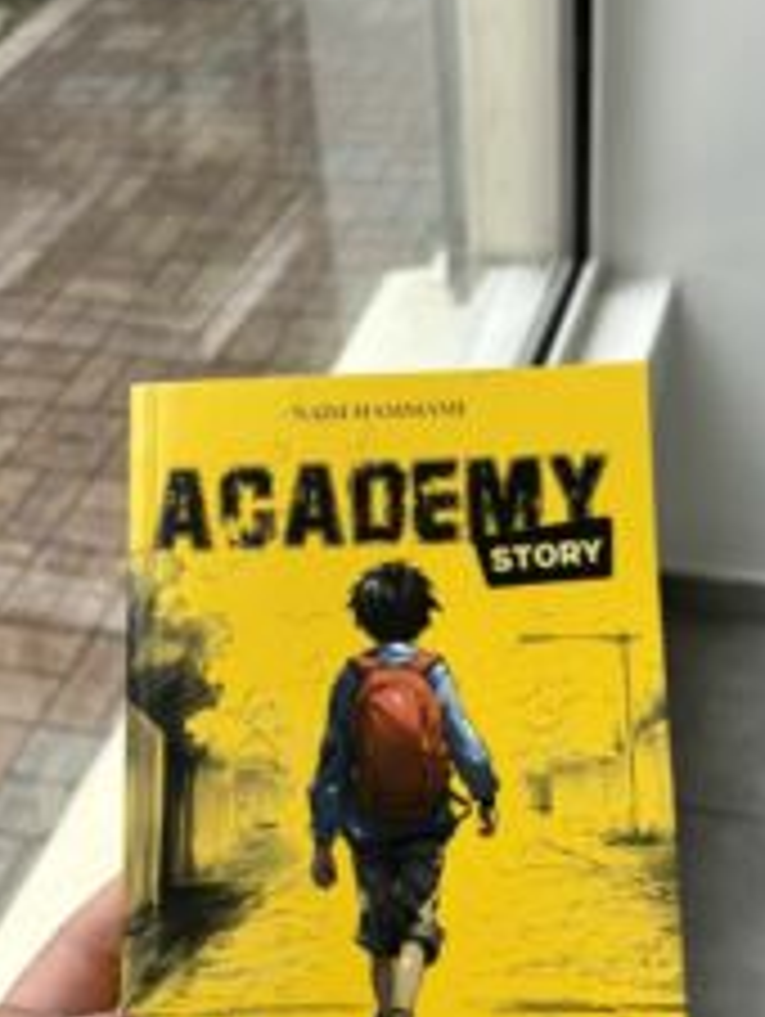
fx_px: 1353
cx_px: 374
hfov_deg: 31.6
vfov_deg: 41.2
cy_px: 540
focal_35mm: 46
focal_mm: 5.96
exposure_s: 1/475
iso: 50
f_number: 1.6
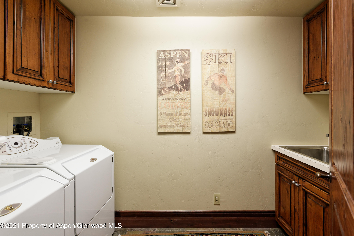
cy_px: 118
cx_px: 177
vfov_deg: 70.5
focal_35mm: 17
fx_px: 167
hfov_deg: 93.3
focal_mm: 17
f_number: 7.1
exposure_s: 1/20
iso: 500
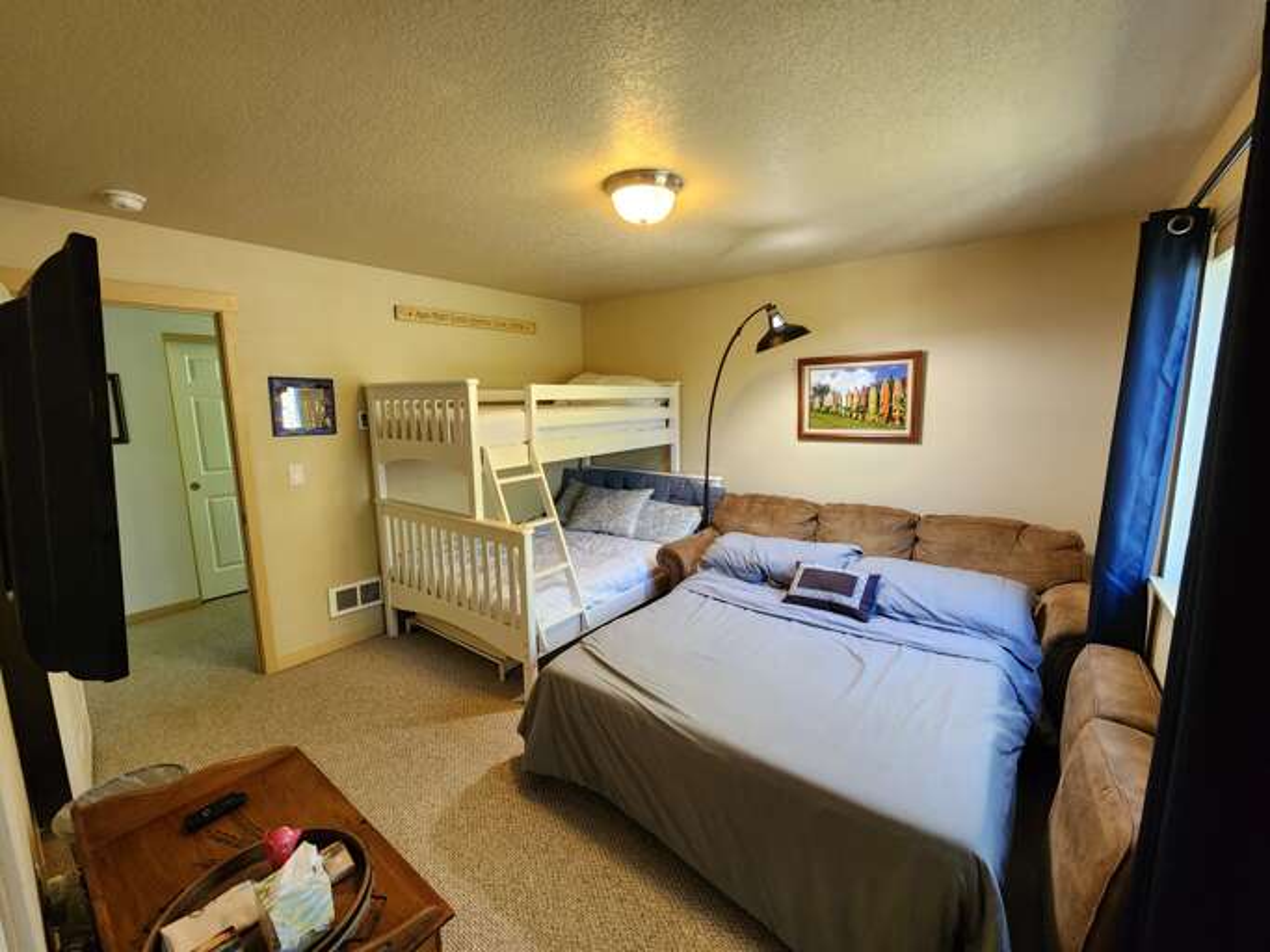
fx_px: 477
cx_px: 635
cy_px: 476
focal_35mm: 13
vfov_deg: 89.9
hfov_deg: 106.2
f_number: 2.2
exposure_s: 1/60
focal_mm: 2.2
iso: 320
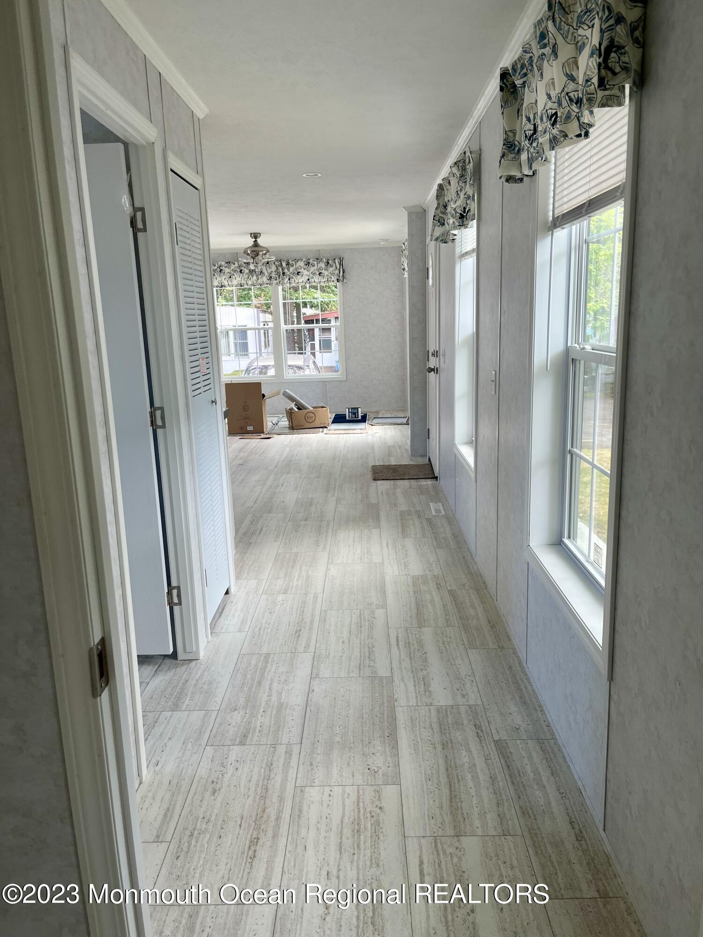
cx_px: 352
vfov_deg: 67.3
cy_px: 468
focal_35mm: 26
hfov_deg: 53.1
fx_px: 704
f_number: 1.6
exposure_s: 1/121
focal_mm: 5.1
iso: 50
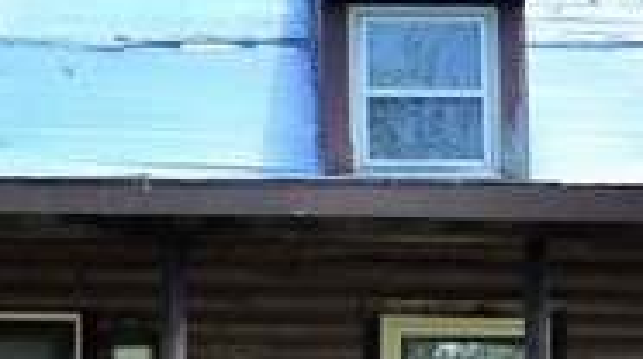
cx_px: 313
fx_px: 2657
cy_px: 461
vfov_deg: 7.7
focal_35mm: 156
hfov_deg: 13.8
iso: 200
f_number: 4.2
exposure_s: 1/800
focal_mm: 17
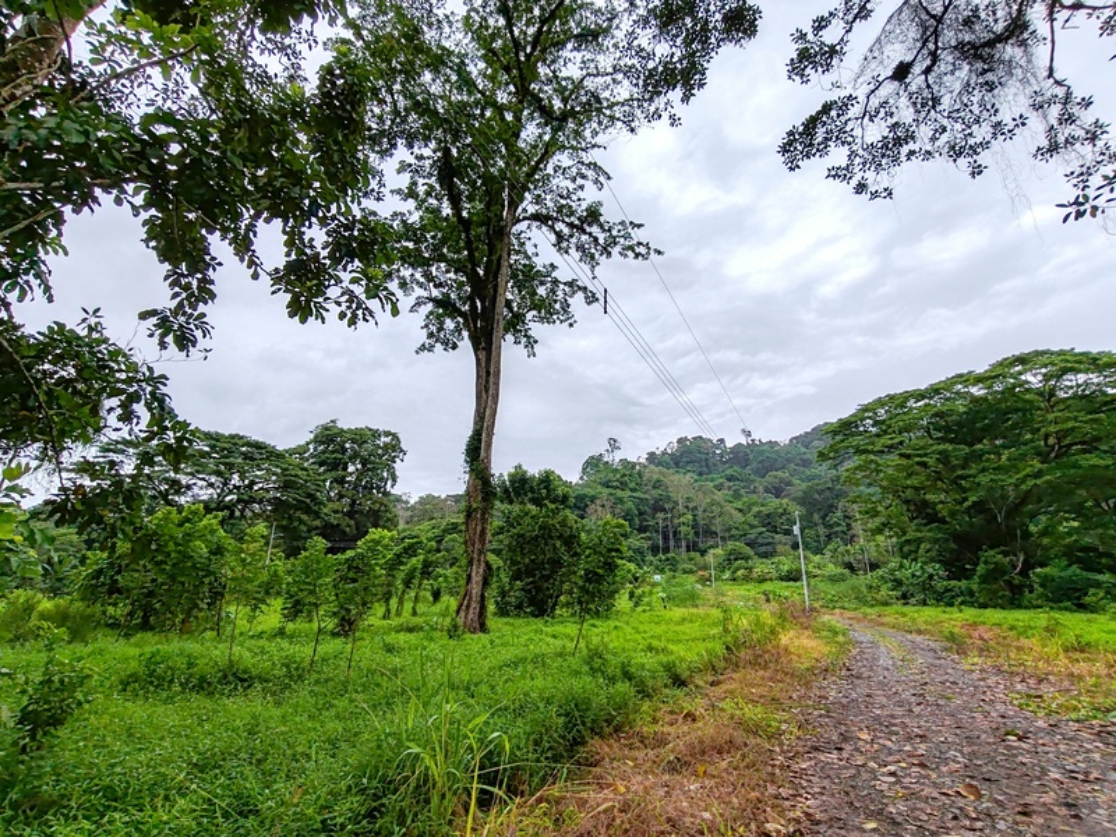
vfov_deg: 78.1
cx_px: 558
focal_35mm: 16
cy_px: 418
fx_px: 516
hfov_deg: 94.5
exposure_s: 1/980
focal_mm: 1.96
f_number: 2.2
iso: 50
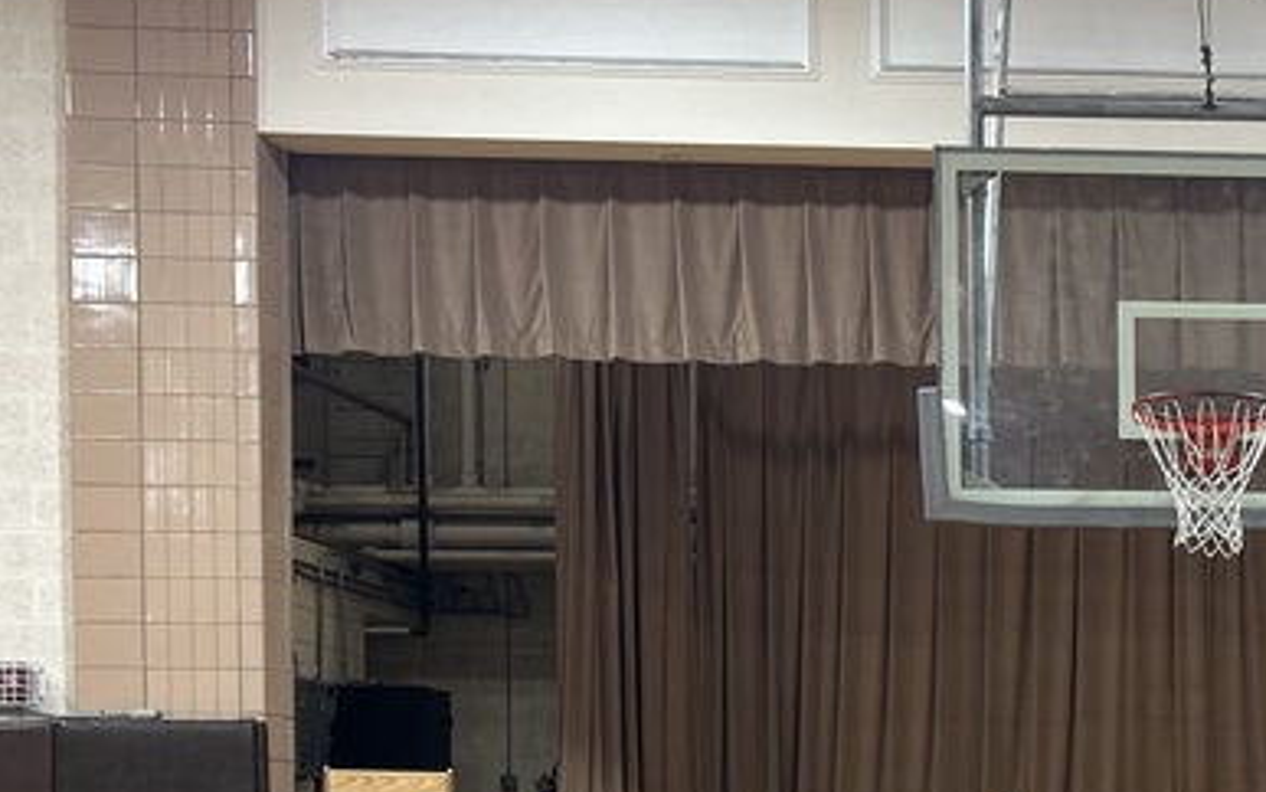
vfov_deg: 17.3
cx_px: 1456
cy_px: 867
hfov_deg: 25.7
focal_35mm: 73
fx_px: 2519
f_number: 1.5
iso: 125
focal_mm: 5.7
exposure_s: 1/60
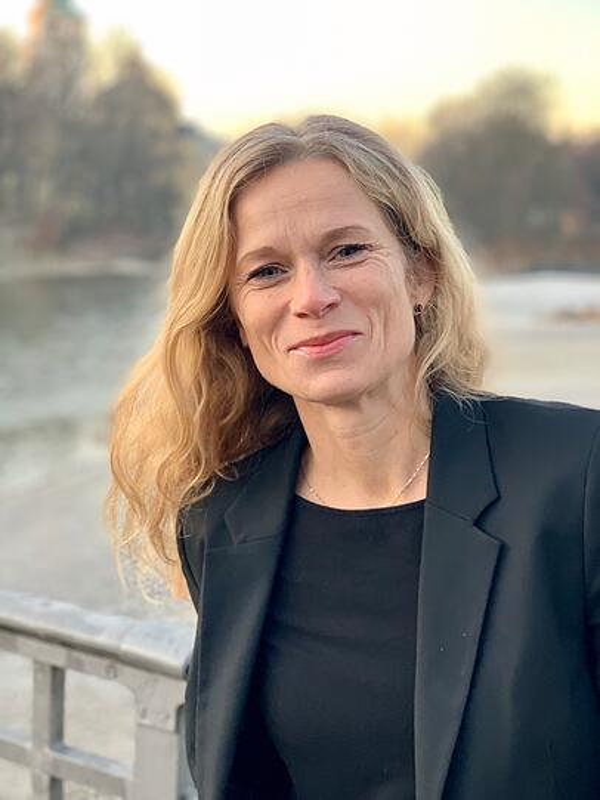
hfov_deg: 28.0
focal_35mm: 52
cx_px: 300
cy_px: 400
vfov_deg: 36.8
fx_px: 1201
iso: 100
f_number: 2.4
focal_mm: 6
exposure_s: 1/122
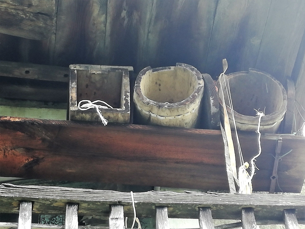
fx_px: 819
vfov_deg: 15.9
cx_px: 152
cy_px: 114
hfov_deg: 21.1
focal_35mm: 93
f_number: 2
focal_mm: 3.79
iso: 100
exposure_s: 1/100
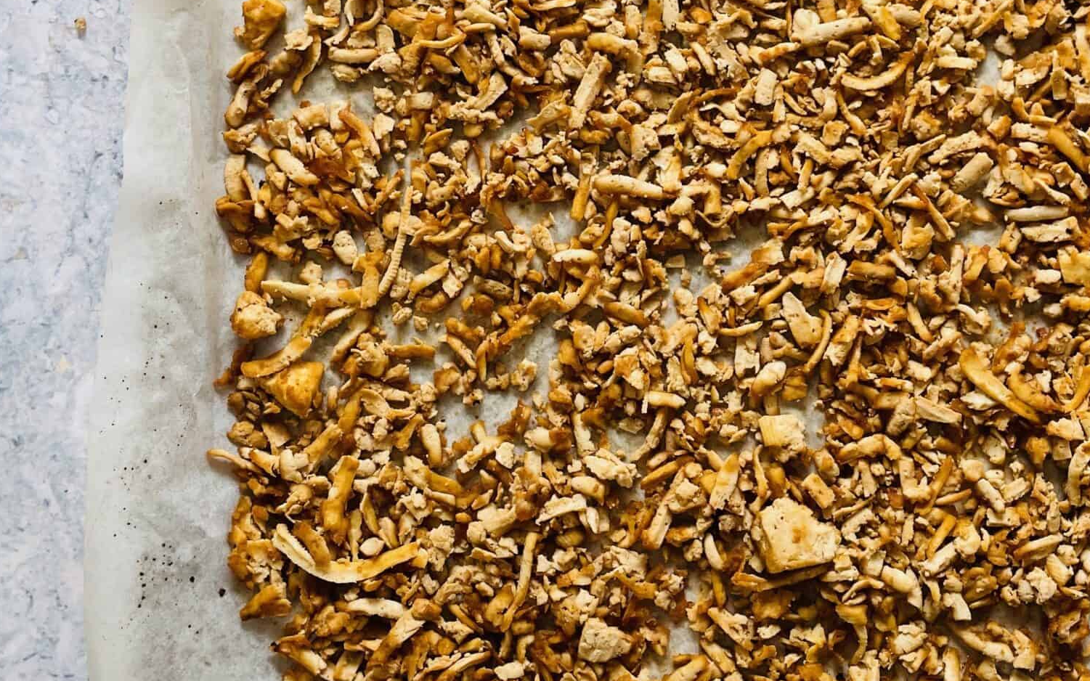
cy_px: 118
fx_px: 1396
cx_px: 676
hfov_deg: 42.4
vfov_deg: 26.8
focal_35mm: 47
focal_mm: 4.2
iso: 100
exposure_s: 1/120
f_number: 1.6
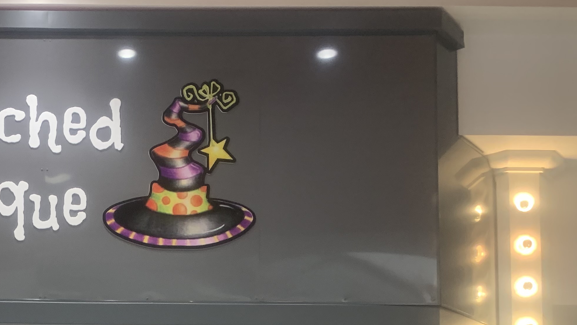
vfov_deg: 19.0
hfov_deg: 34.0
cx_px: 52
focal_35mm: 58
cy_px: 441
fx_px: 887
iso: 200
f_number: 1.8
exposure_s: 1/60
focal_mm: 4.25
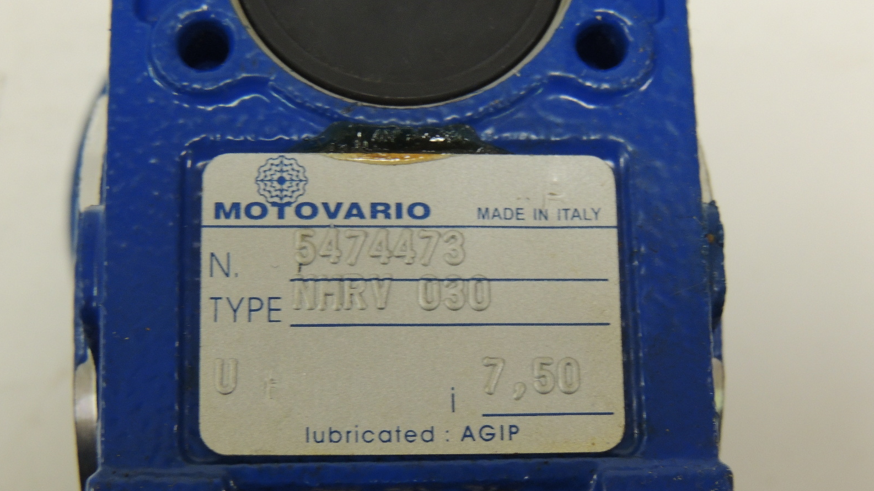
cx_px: 438
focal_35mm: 66
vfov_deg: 18.2
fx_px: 1529
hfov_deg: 31.9
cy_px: 310
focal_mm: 10.7
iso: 400
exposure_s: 1/15
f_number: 3.7
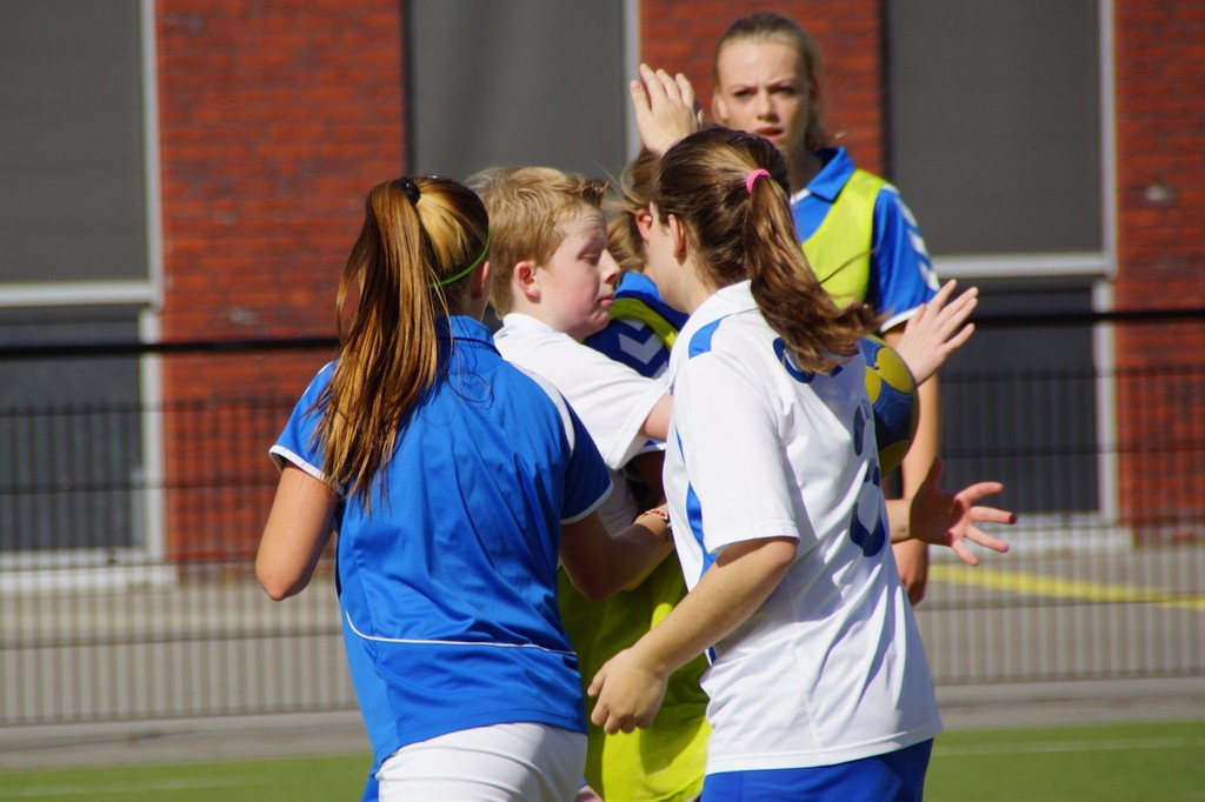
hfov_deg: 6.5
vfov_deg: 4.4
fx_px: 10540
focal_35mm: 315
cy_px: 401
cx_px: 602
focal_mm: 210
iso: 100
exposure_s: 1/800
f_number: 6.3
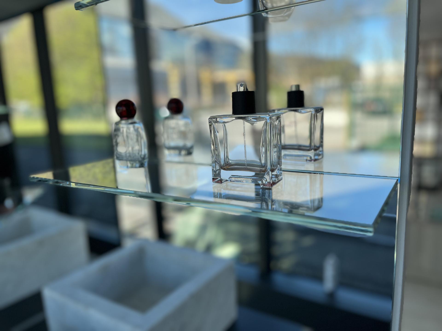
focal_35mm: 26
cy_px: 166
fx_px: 332
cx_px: 221
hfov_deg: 67.3
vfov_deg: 53.1
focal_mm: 5.1
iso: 50
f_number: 1.6
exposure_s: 1/586
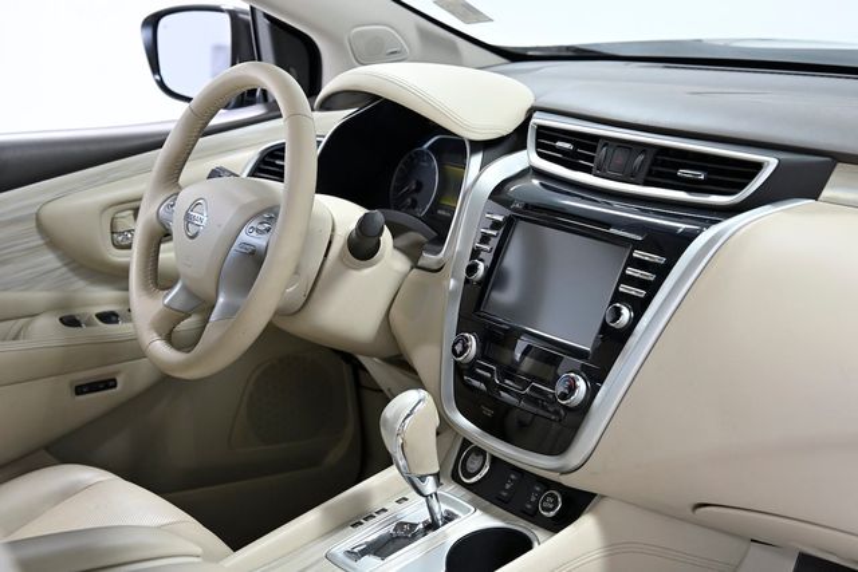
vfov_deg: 23.8
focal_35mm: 57
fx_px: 1359
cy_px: 286
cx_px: 429
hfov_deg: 35.0
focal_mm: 57
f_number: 5.6
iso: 2000
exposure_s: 1/160
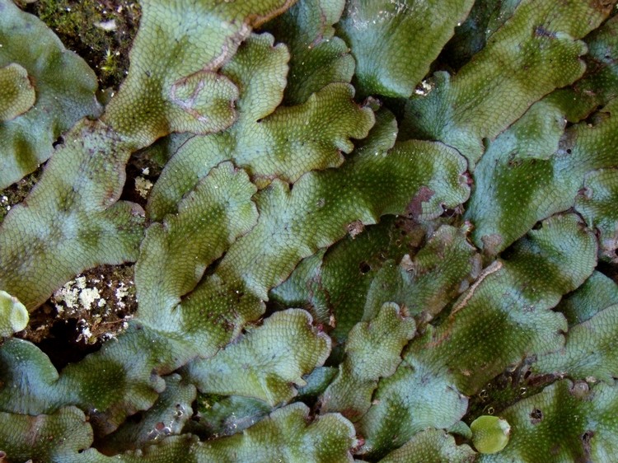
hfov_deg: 38.2
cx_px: 309
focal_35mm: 50
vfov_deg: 29.1
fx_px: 892
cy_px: 232
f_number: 3.8
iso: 320
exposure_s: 1/60
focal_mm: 8.8
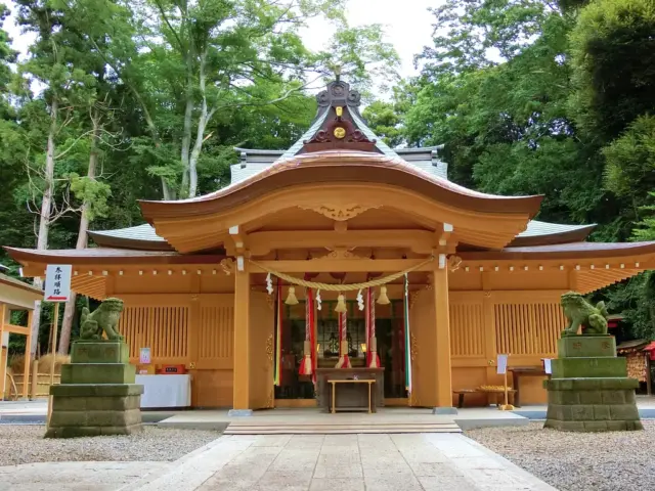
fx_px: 738
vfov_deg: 36.8
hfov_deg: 47.9
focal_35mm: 39
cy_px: 246
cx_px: 328
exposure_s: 1/125
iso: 200
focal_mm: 6.9
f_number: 4.1
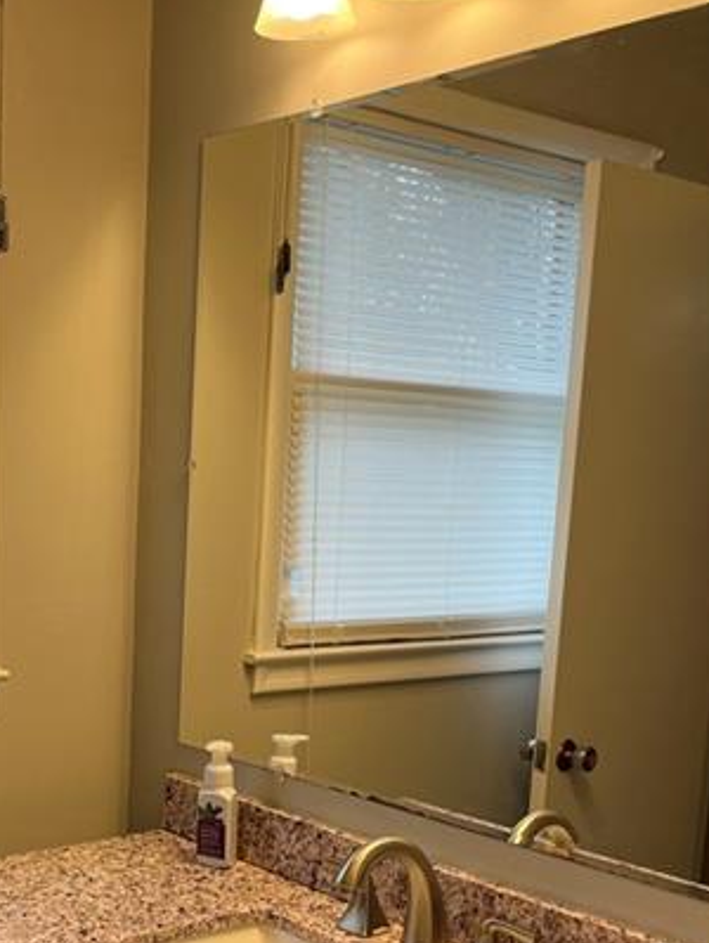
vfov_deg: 37.3
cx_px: 139
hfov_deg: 28.5
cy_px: 692
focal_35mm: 50
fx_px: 1363
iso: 40
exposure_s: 1/120
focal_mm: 5.1
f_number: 1.6
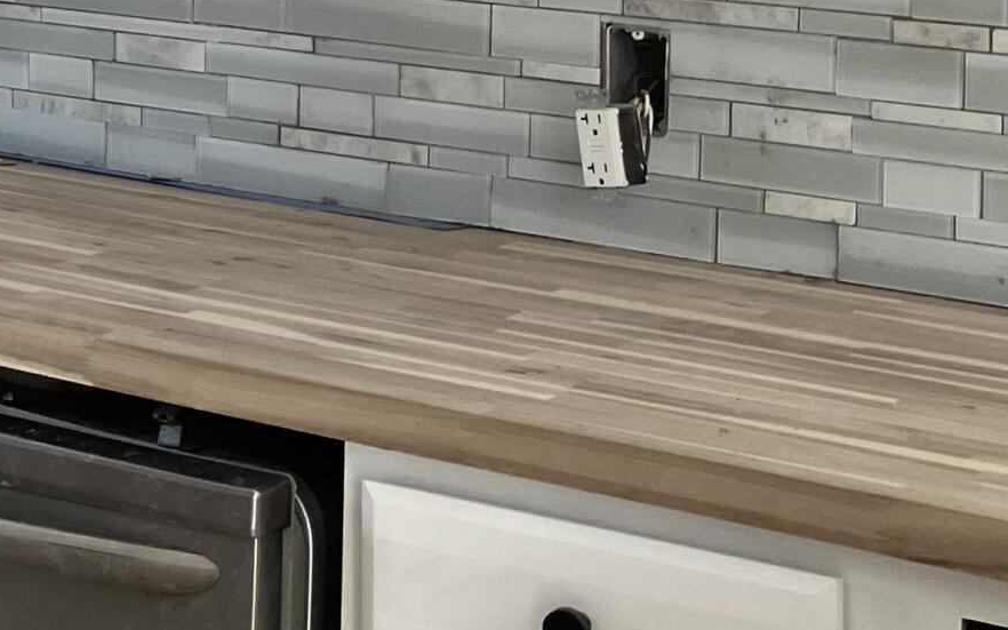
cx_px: -377
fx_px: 2774
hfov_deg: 18.8
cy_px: -344
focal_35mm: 101
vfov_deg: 12.3
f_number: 1.8
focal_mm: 3.99
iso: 80
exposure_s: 1/121
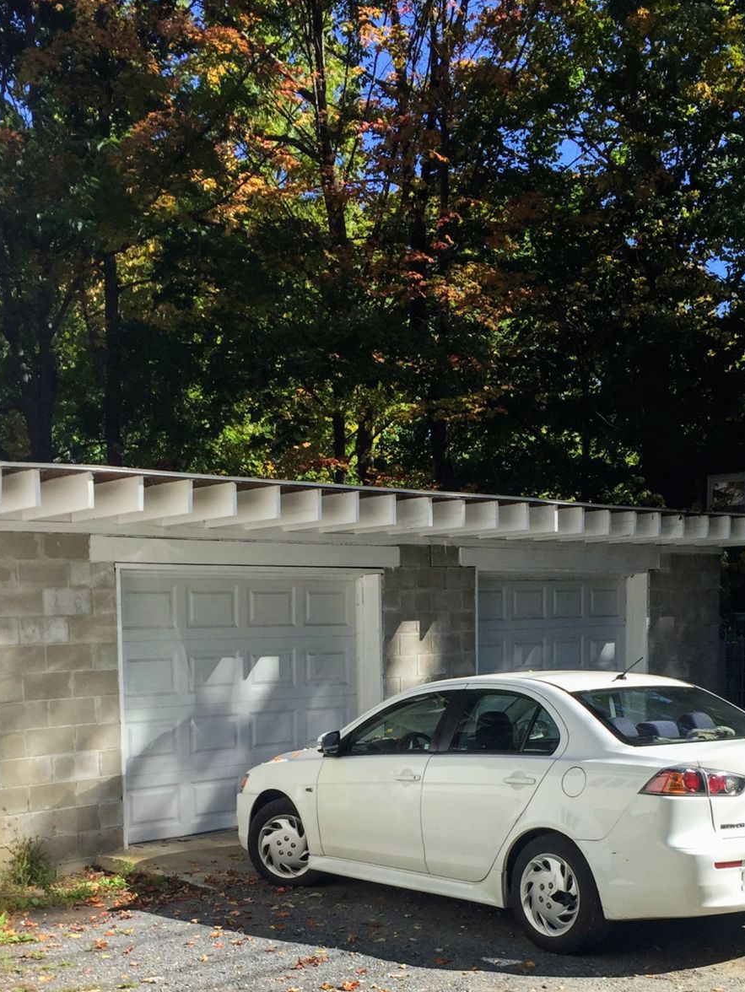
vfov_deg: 39.7
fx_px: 1319
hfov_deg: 31.5
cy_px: 780
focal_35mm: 46
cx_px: 343
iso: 32
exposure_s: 1/1163
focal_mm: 4.15
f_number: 2.2
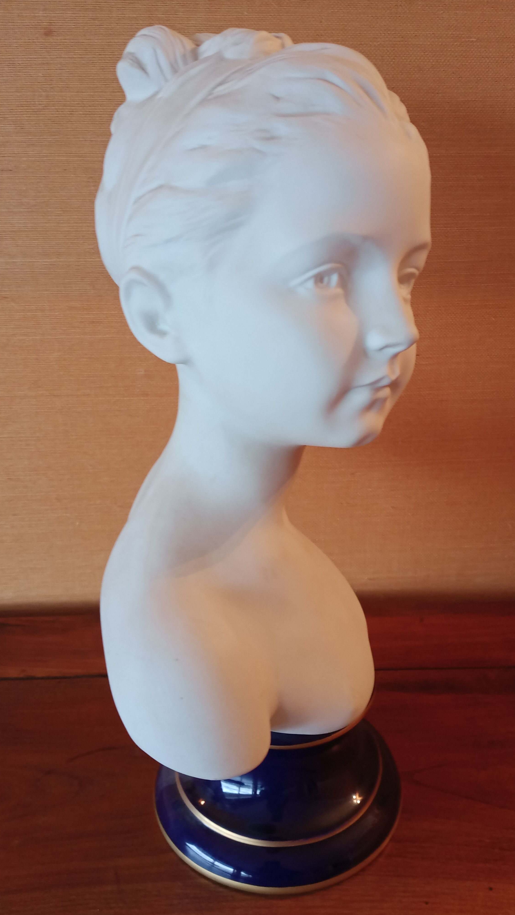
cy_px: 456
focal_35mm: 31
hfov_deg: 37.7
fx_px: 753
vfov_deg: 62.6
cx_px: 303
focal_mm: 4.05
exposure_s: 1/33.3
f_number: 1.8
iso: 375
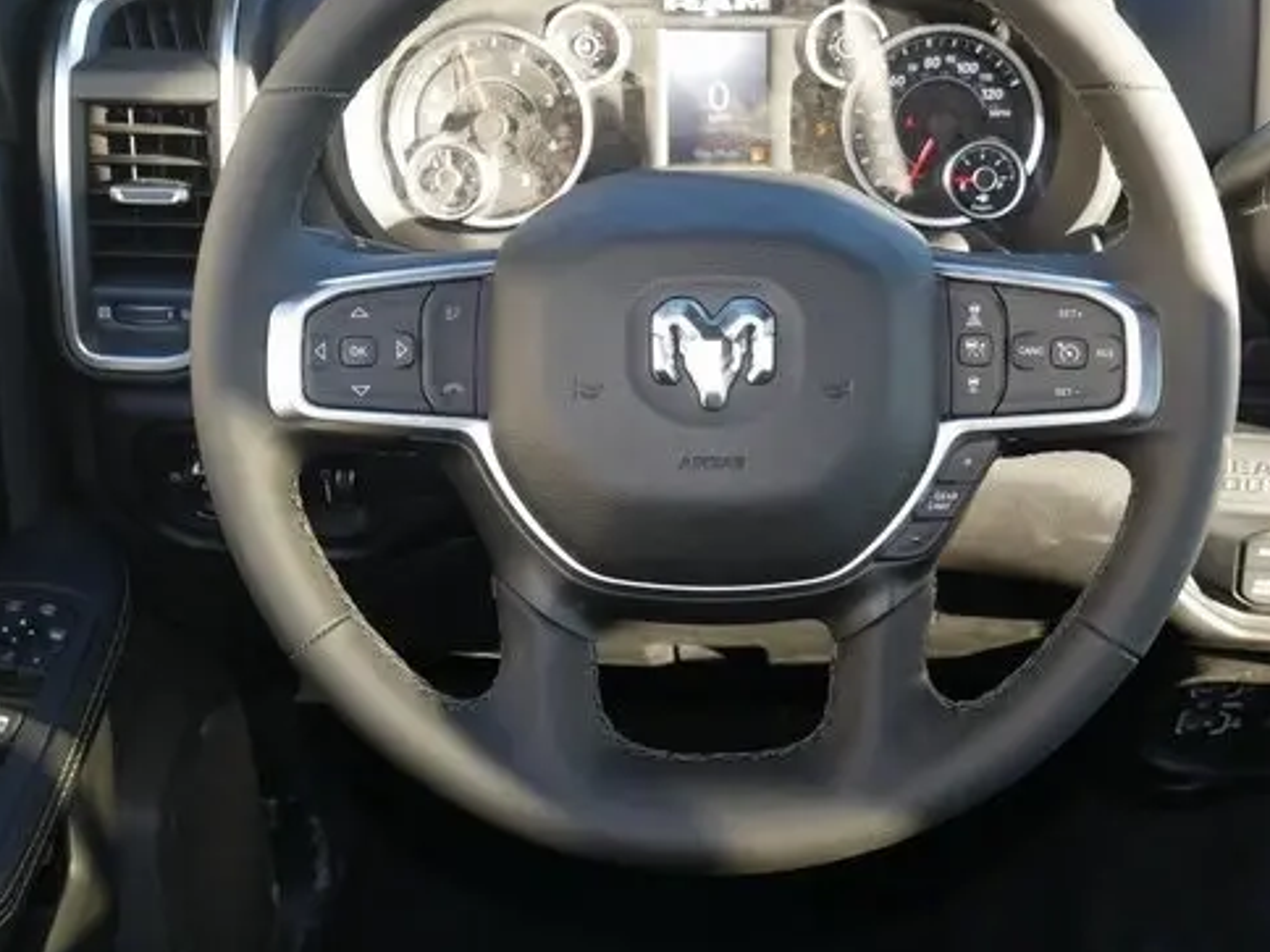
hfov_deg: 42.0
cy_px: 345
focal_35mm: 45
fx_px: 1651
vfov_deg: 32.0
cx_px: 708
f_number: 5
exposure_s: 1/60
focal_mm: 17
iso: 400
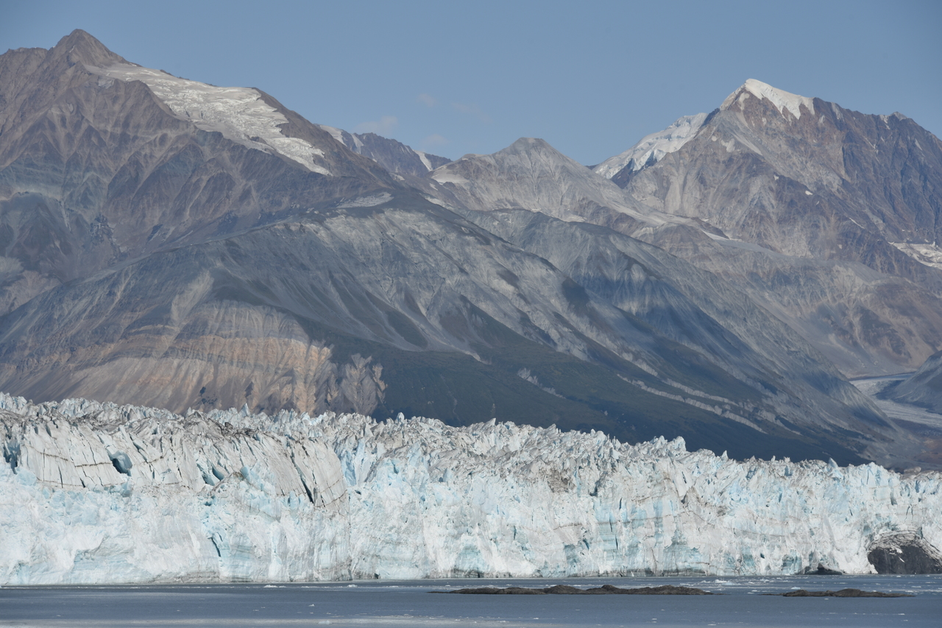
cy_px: 314
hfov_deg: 12.8
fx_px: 4187
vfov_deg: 8.6
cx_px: 471
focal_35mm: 160
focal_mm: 160
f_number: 11
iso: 100
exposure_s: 1/500
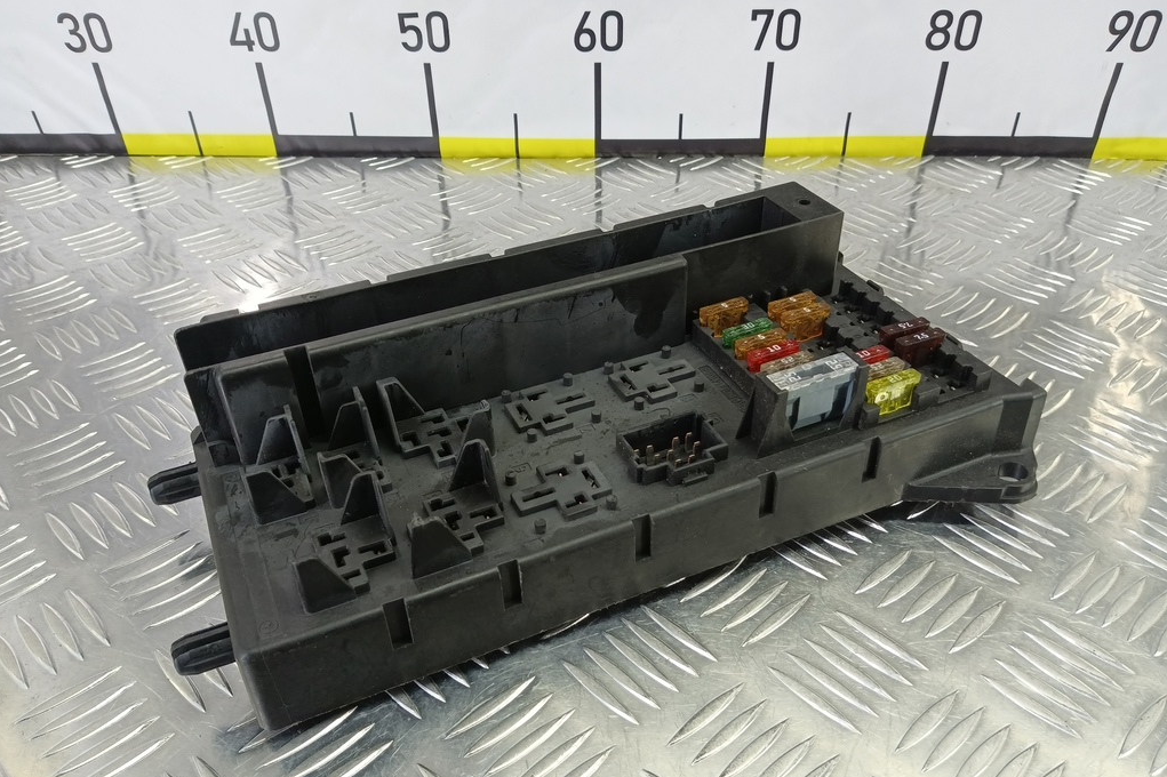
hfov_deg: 73.8
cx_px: 583
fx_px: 778
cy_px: 438
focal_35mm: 24
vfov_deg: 53.0
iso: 197
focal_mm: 4.11
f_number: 1.6
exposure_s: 1/50
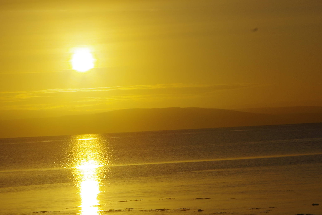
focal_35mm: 169
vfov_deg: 8.1
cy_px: 199
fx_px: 1511
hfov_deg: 12.1
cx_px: 87
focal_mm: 47.5
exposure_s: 1/800
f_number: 20
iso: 200
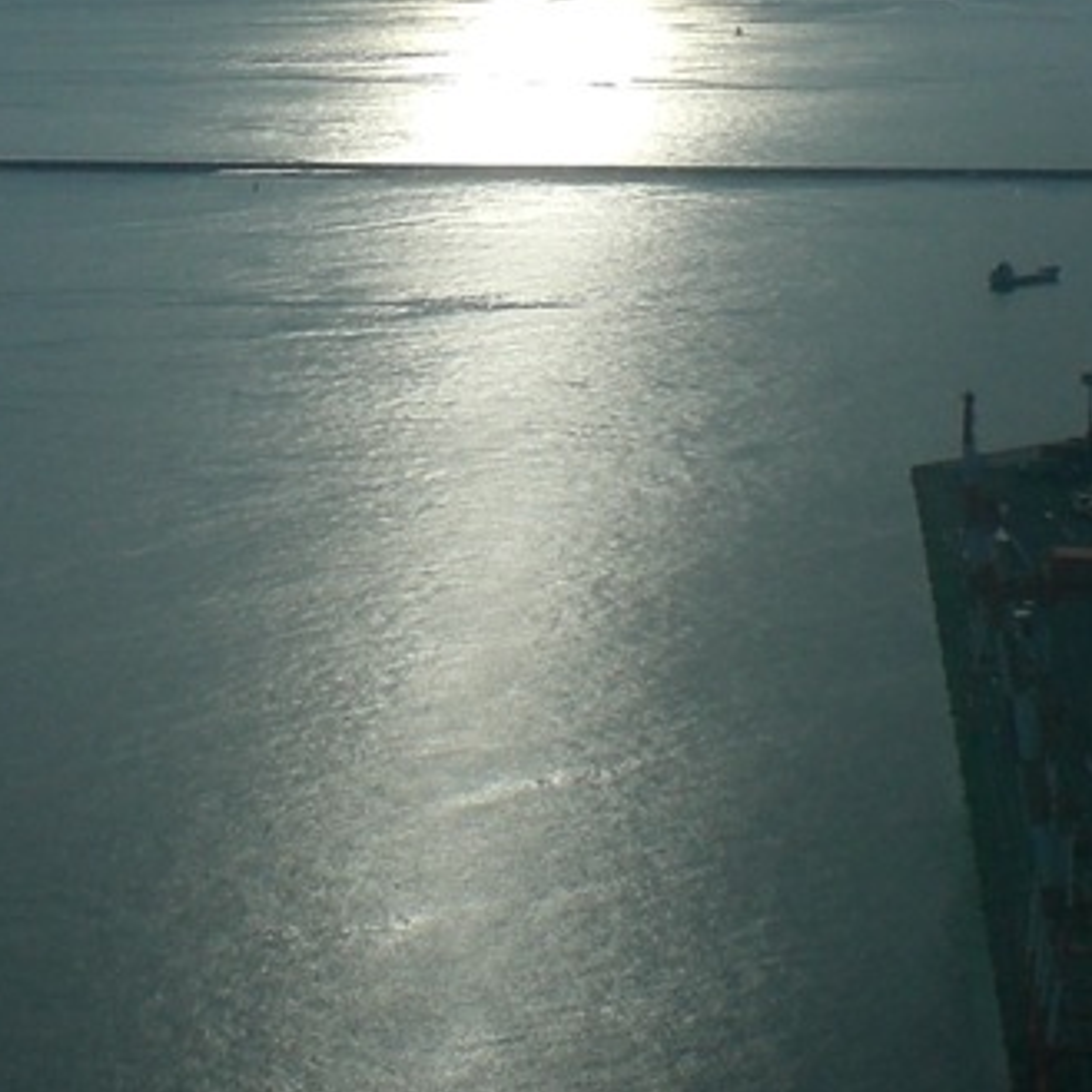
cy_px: -156
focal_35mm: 102
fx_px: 3640
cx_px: 538
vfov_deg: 16.5
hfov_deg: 17.1
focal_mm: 6.3
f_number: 4.4
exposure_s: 1/640
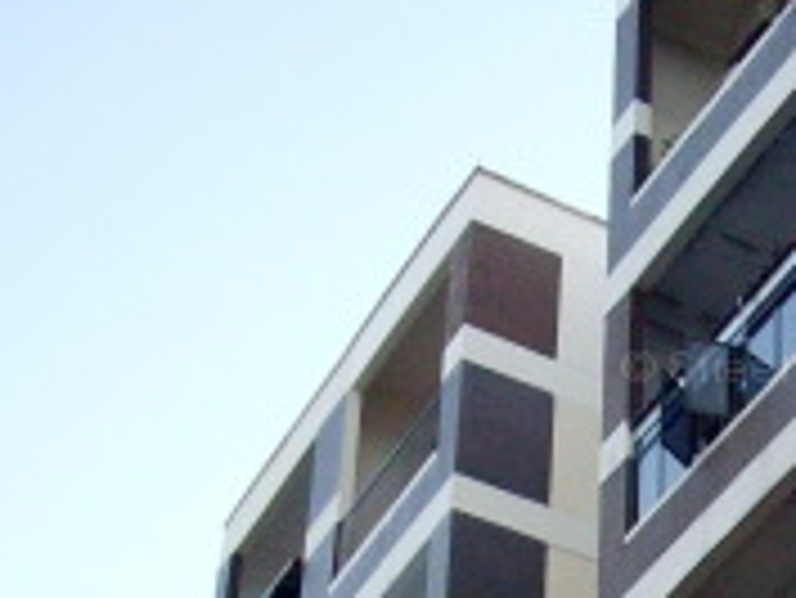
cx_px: 958
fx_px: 2646
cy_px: 823
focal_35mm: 115
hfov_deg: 16.4
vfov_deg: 12.4
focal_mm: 6.2
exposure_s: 1/125
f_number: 2.8
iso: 160
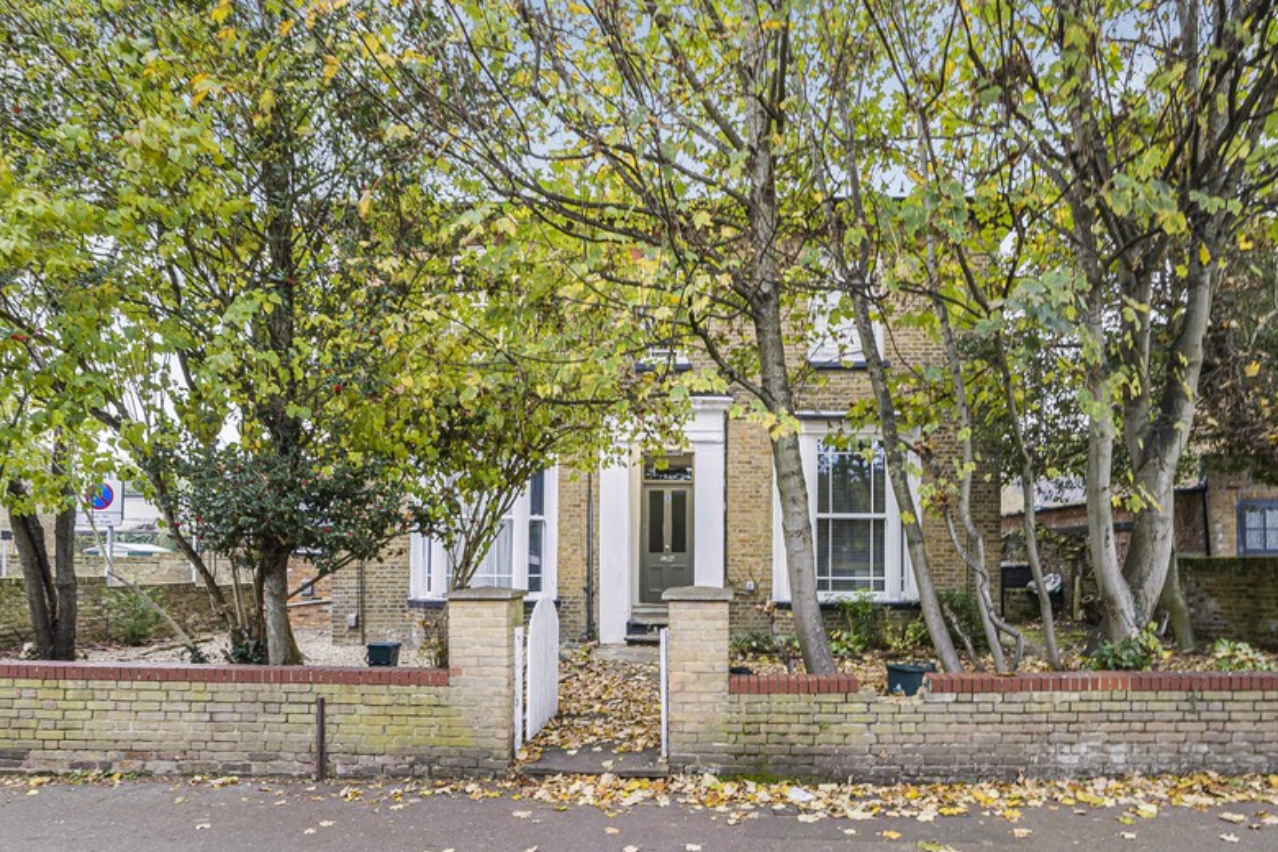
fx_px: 745
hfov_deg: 81.0
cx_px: 691
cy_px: 496
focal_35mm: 21
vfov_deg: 59.2
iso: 320
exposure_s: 1/8
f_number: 9
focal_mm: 16
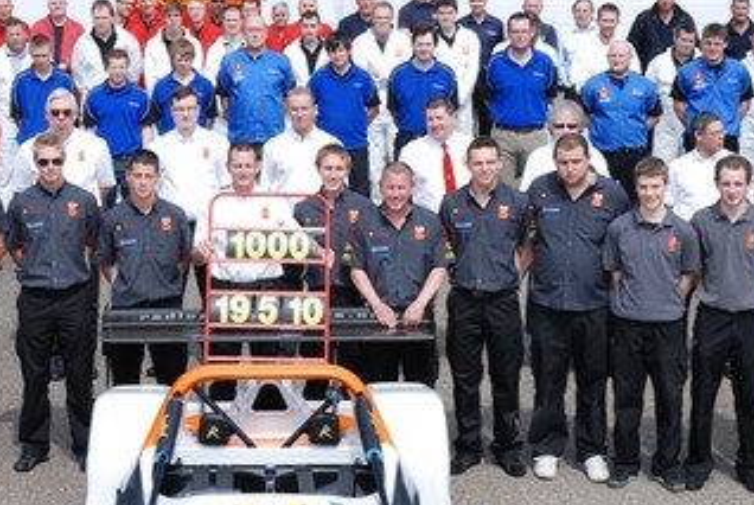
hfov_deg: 19.0
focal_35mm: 107
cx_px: 267
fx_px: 2244
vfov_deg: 12.8
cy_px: 194
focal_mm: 46
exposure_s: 1/200
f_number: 7.1
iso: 100
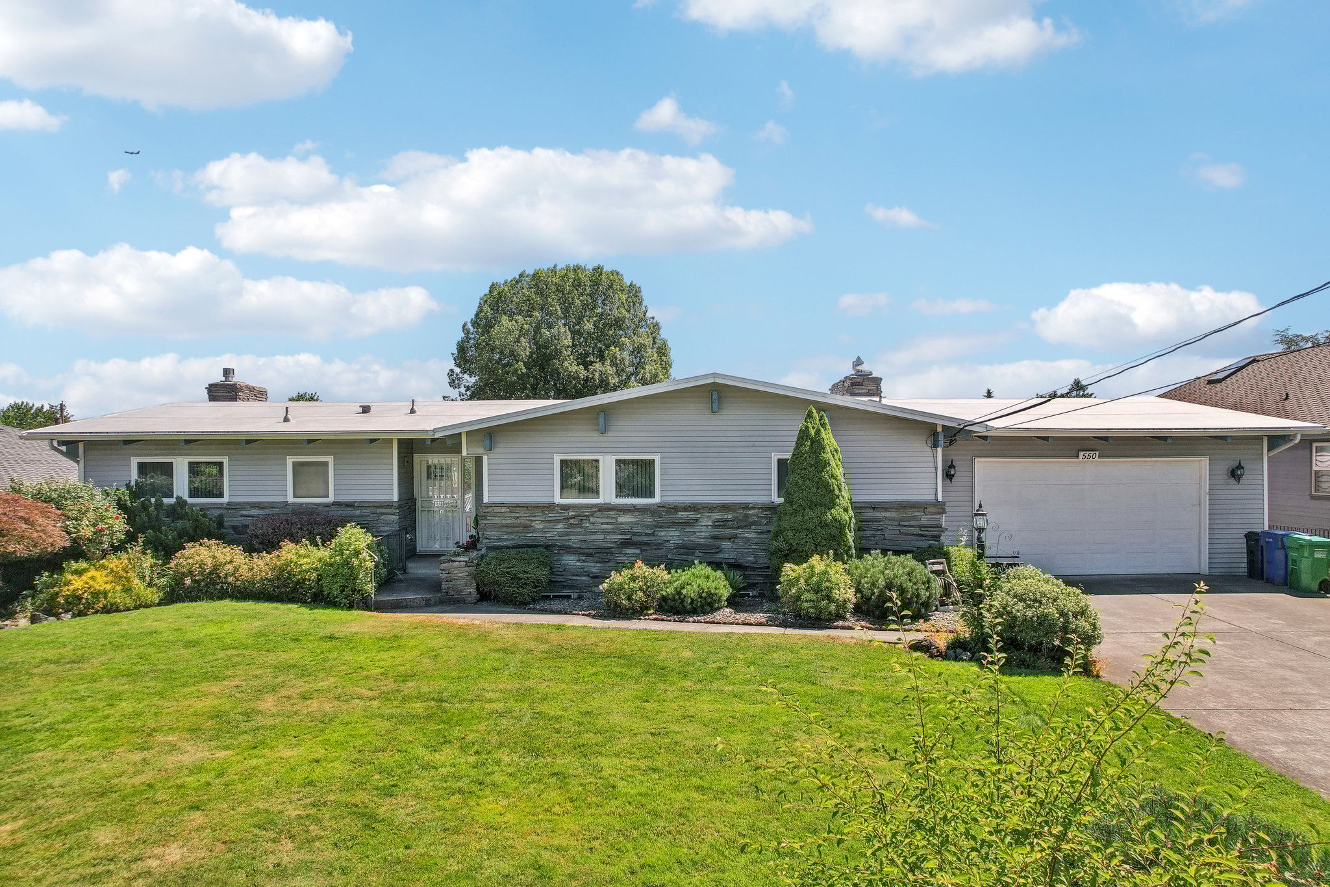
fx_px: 813
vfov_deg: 57.2
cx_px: 665
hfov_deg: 78.6
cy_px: 444
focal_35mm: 22
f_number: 2.8
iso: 100
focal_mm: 8.4
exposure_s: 1/320
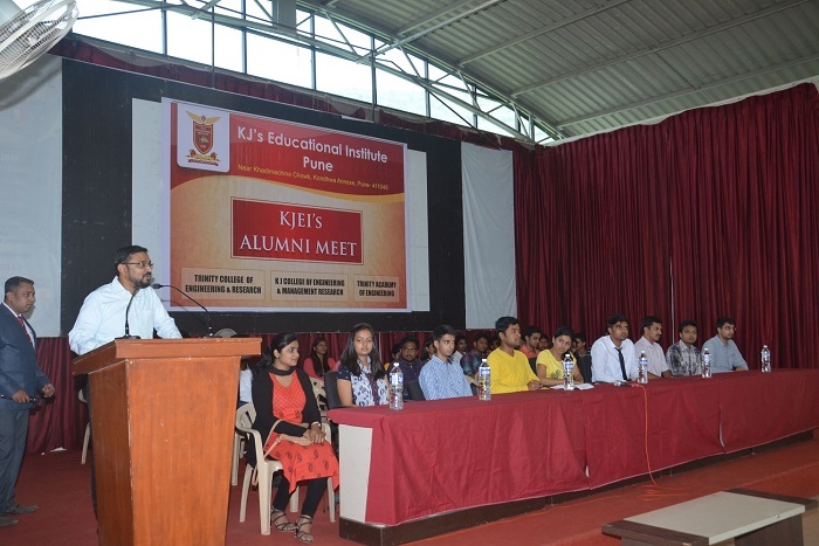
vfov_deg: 40.0
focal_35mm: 33
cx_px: 410
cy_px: 273
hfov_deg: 57.2
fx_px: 751
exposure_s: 1/125
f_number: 6.3
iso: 640
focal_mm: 22
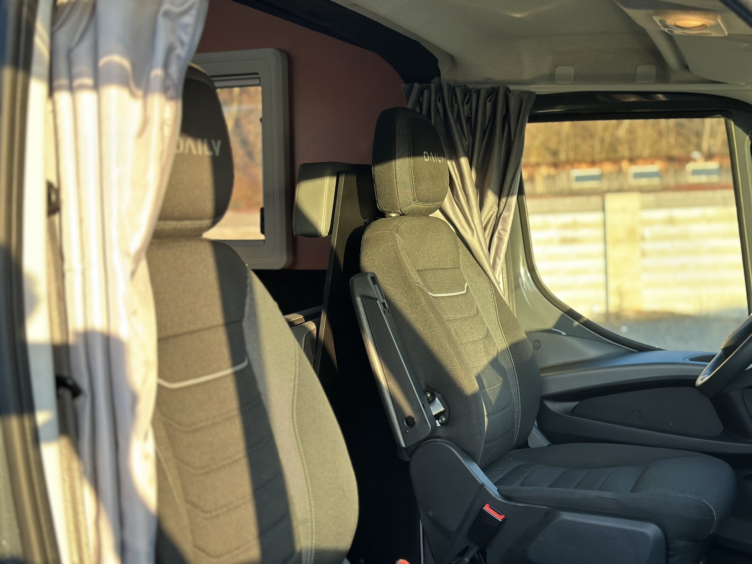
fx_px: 1043
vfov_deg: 30.3
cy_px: 282
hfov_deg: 39.7
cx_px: 376
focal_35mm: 48
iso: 80
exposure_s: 1/219
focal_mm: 6.86
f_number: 1.78
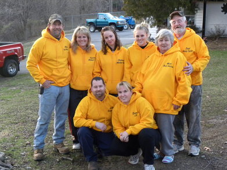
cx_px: 114
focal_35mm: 66
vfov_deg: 22.2
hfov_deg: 29.4
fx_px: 433
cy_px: 85
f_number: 3.5
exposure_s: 1/50.4
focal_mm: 11.8
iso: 400
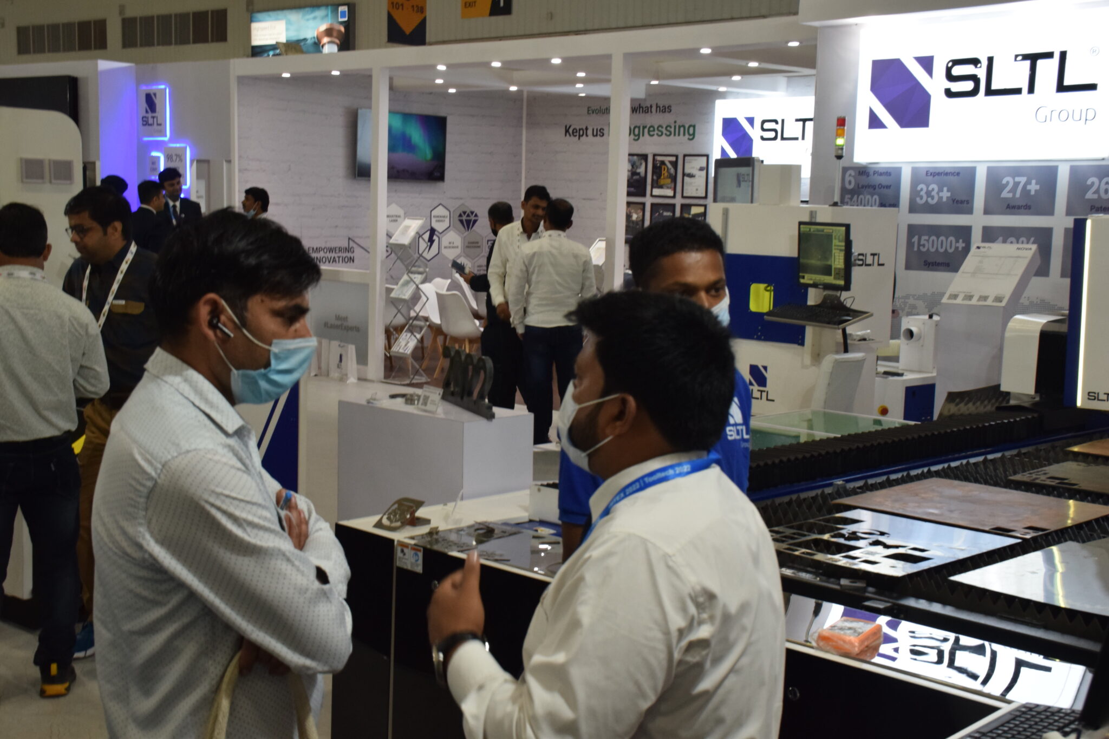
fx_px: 1478
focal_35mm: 48
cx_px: 554
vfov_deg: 28.1
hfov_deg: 41.1
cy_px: 370
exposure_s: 1/60
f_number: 10
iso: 1000
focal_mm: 32
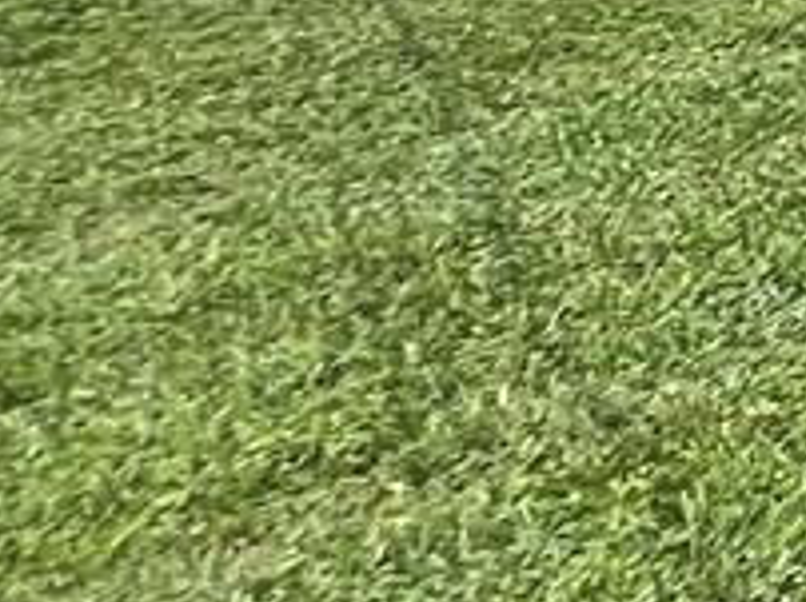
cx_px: 2378
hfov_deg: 11.5
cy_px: -562
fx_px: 2395
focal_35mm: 103
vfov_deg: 12.7
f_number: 1.8
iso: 32
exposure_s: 1/626
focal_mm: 1.57
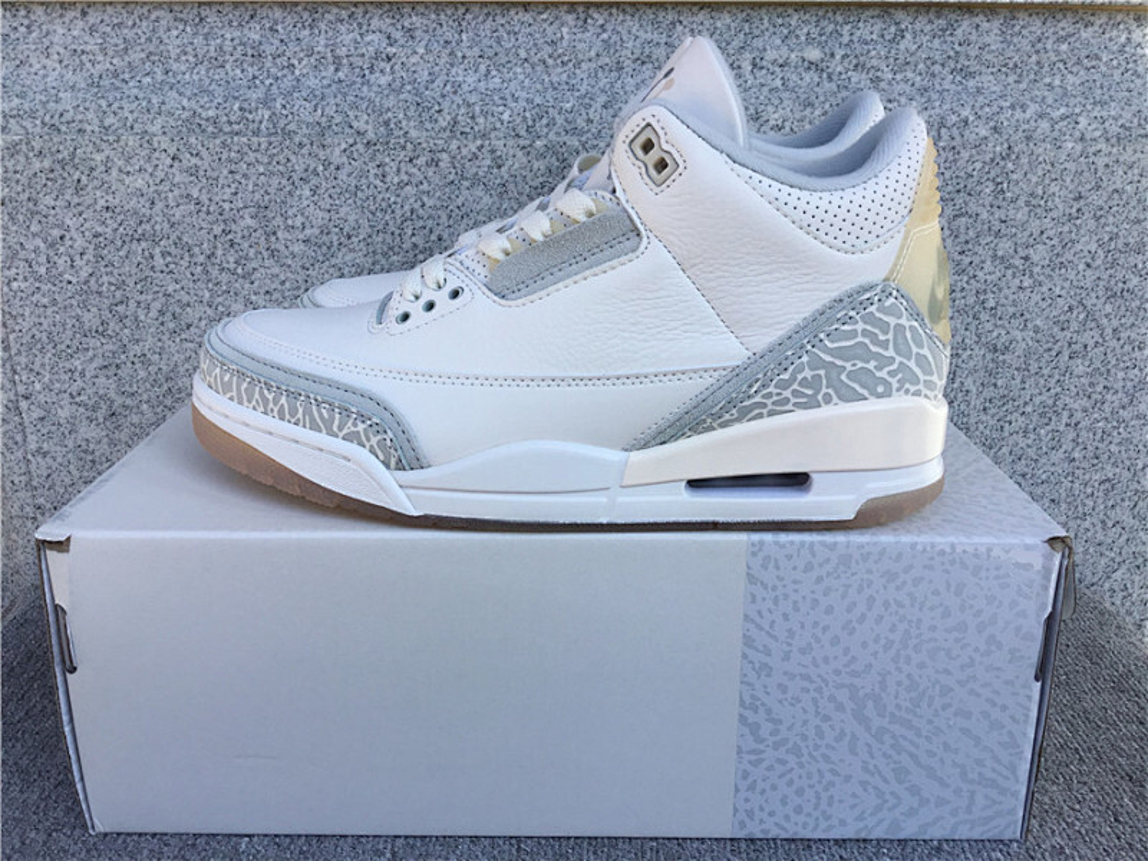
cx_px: 574
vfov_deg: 45.4
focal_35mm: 31
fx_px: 1028
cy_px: 430
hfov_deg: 58.4
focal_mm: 3.3
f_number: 2.4
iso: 25
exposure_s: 1/762
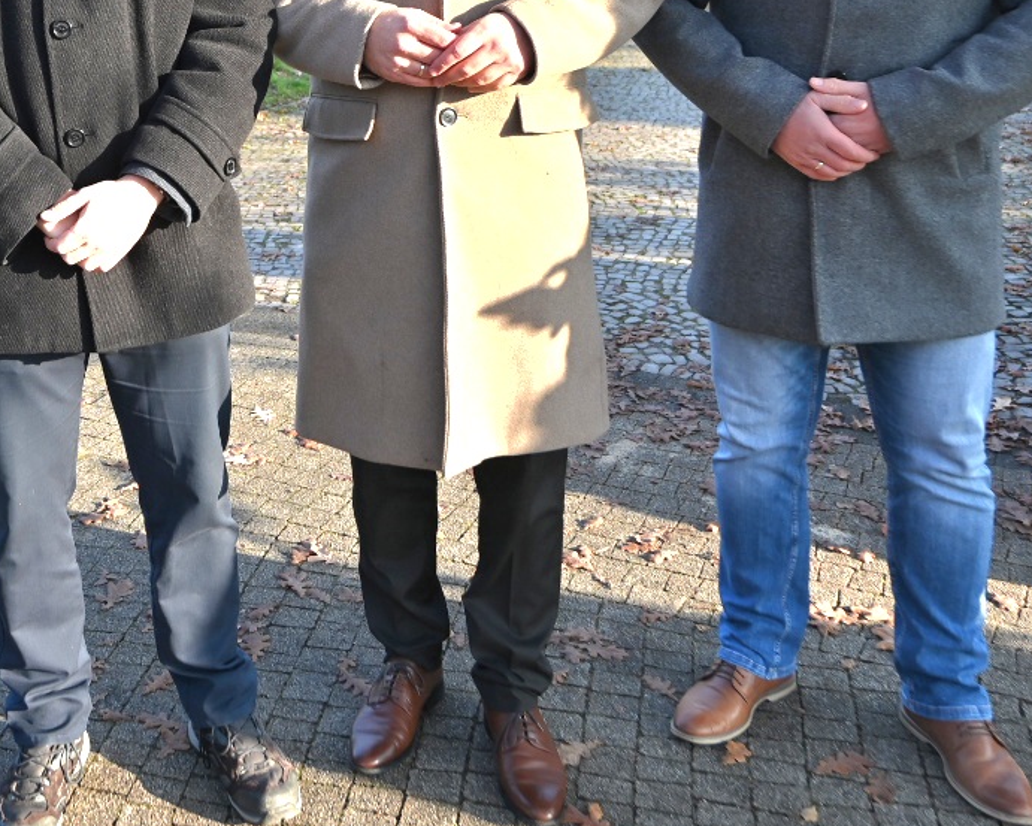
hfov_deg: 40.7
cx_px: 248
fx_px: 1344
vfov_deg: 33.2
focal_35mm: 44
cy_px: 167
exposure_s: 1/400
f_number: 4
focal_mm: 20
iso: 100
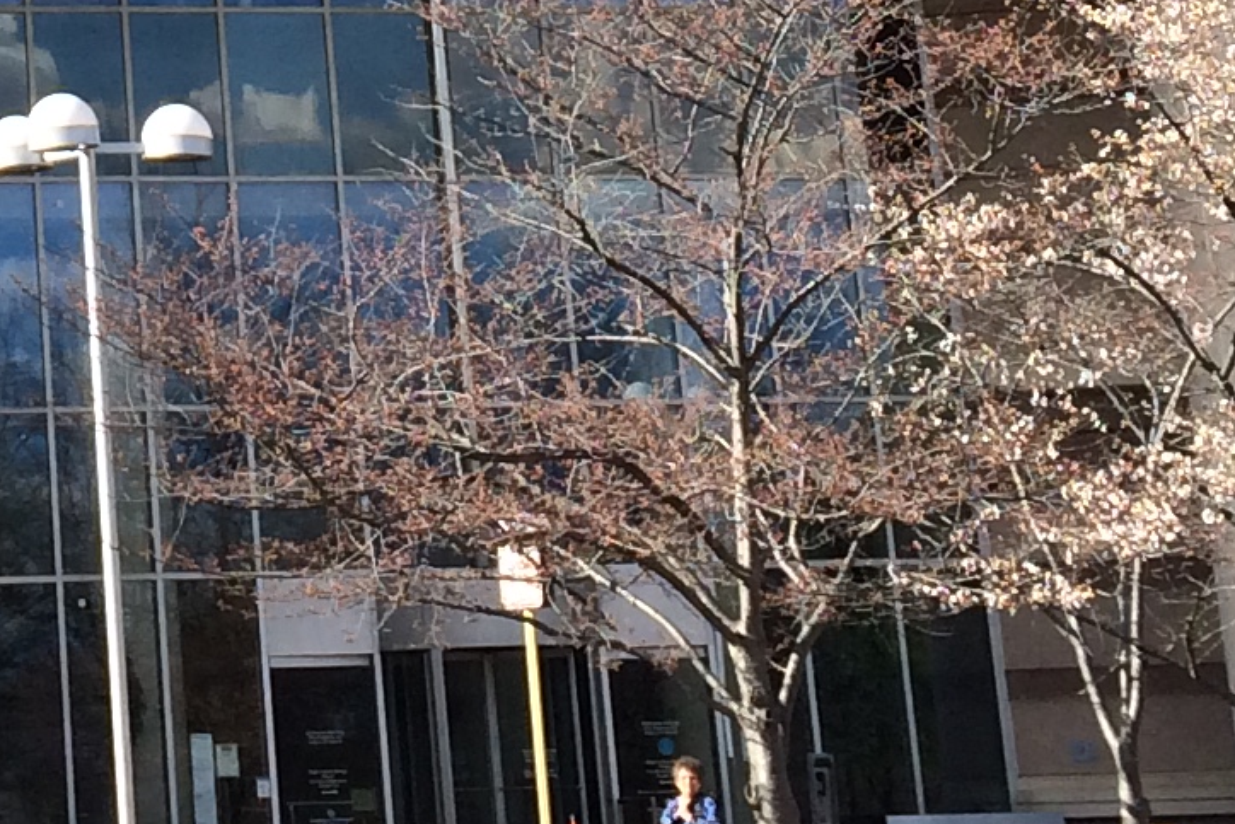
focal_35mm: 136
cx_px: -252
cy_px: -870
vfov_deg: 9.4
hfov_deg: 14.6
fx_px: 4666
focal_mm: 4.15
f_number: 2.2
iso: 32
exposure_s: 1/1325
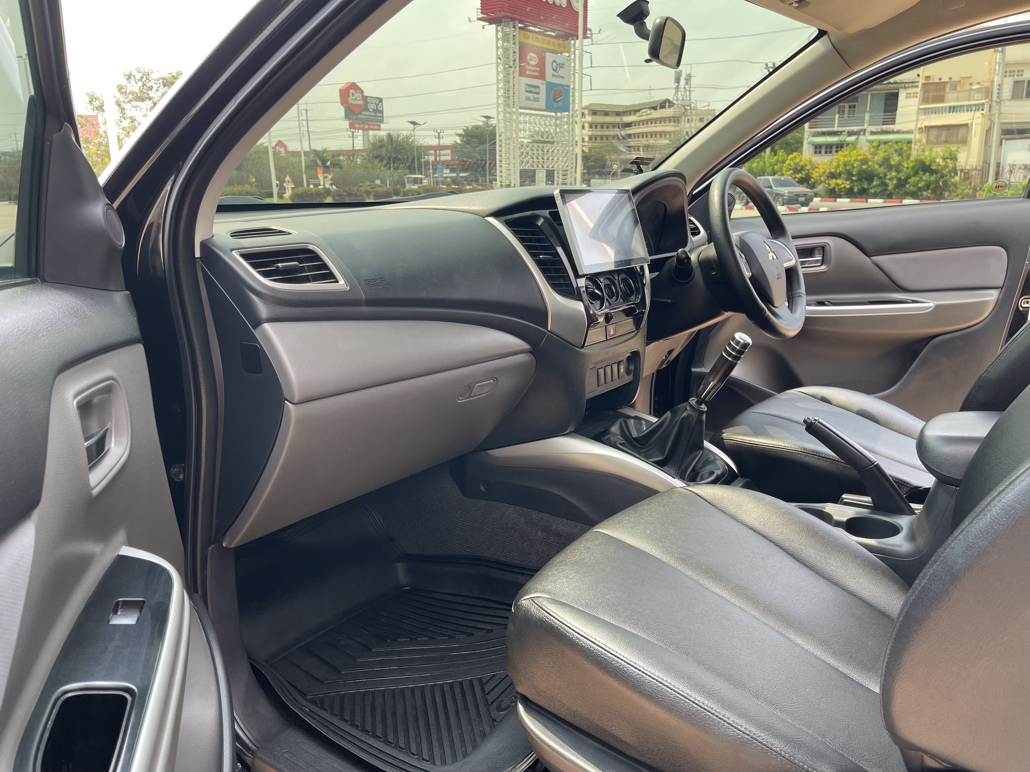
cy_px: 386
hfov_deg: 69.4
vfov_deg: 54.9
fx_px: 744
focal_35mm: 25
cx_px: 515
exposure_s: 1/258
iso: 32
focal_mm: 5.1
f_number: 1.6
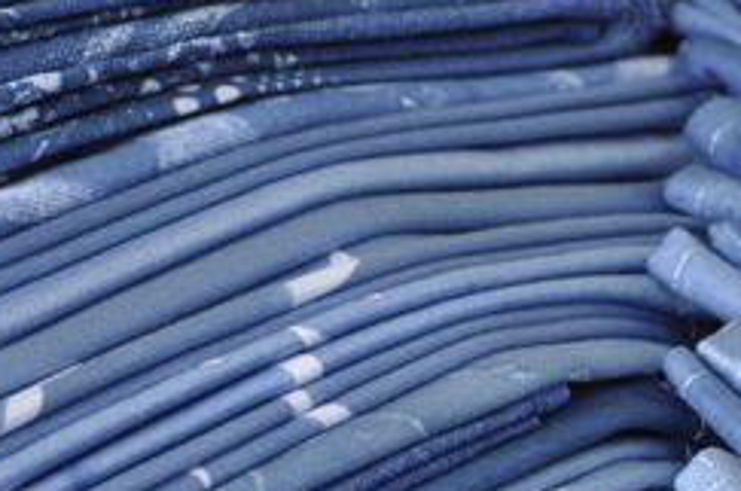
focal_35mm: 217
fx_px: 4464
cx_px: 692
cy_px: 517
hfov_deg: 9.4
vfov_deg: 6.3
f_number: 5.6
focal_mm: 55
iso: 360
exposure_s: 1/125
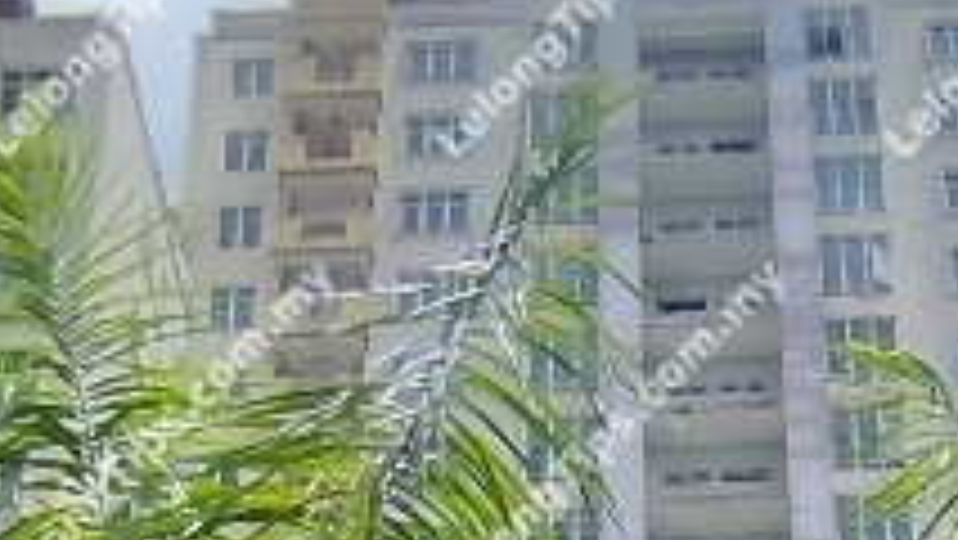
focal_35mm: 103
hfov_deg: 20.7
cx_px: 508
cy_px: 1426
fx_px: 2617
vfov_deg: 9.9
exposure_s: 1/3204
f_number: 2.2
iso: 50
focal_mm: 1.65
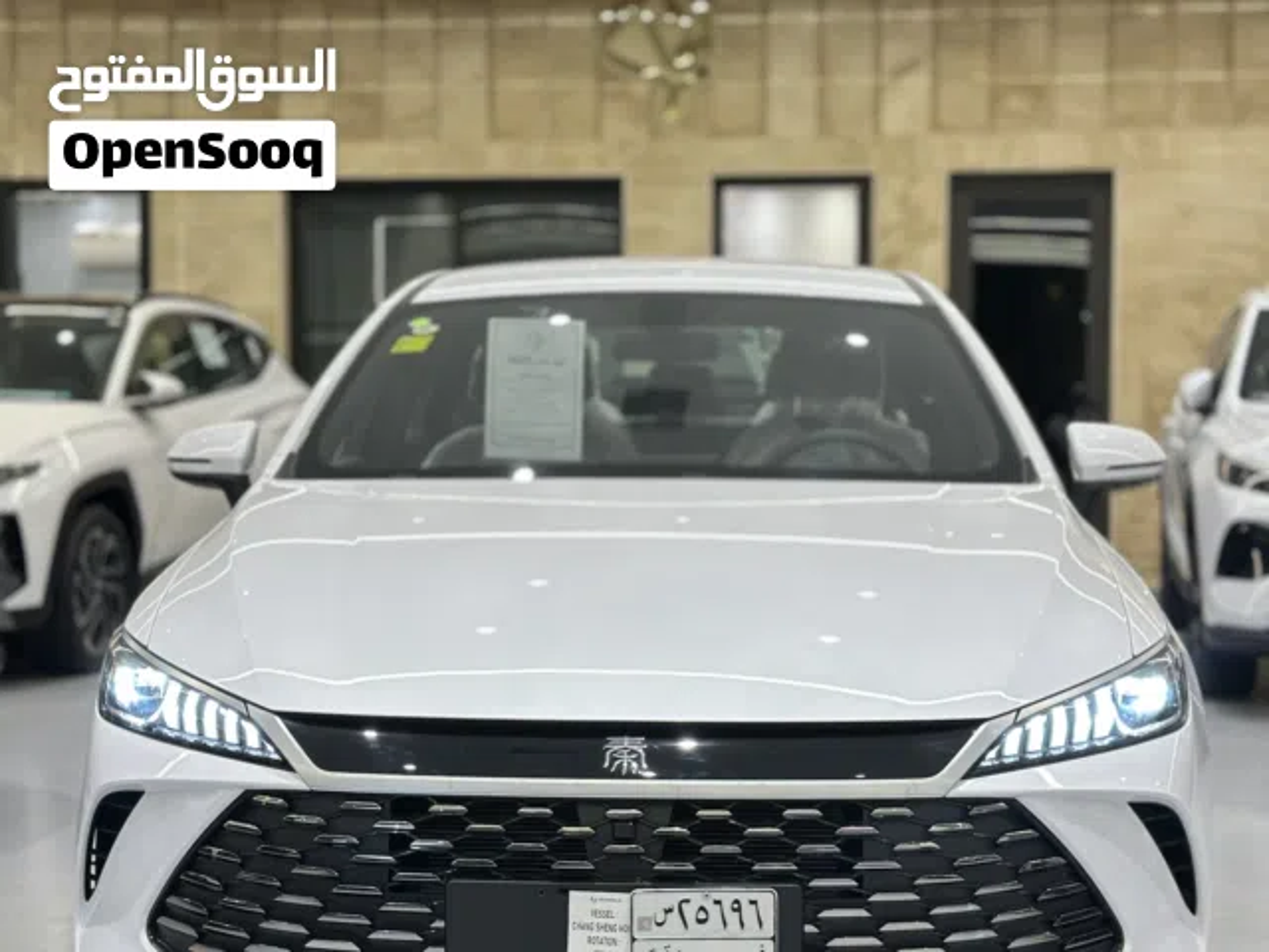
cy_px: 476
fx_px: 1760
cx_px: 634
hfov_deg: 39.7
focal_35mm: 48
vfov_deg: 30.3
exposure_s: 1/101
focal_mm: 6.86
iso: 125
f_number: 1.78
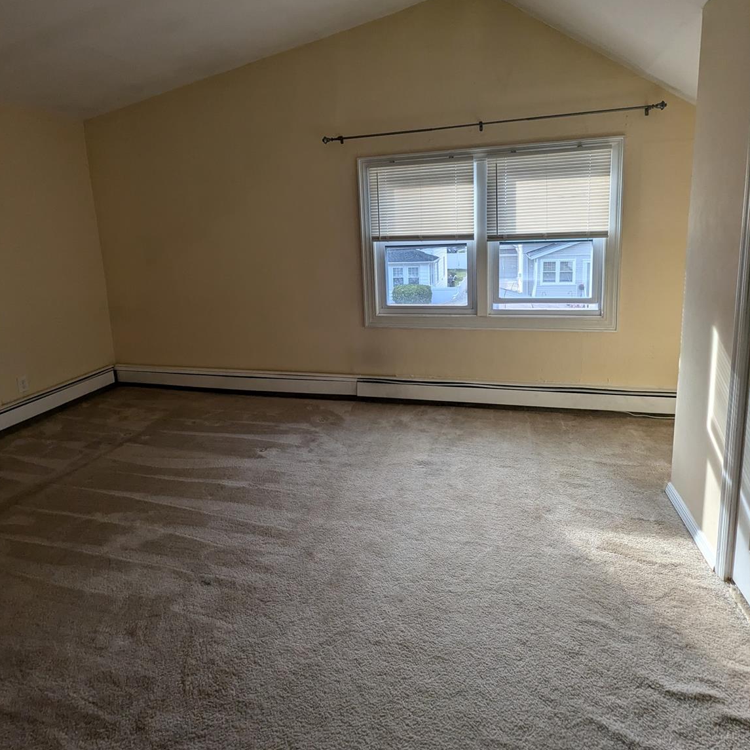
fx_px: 466
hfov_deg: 77.7
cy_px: 301
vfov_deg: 76.8
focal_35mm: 19
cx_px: 373
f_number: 2.2
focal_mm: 2.35
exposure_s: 1/105
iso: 46
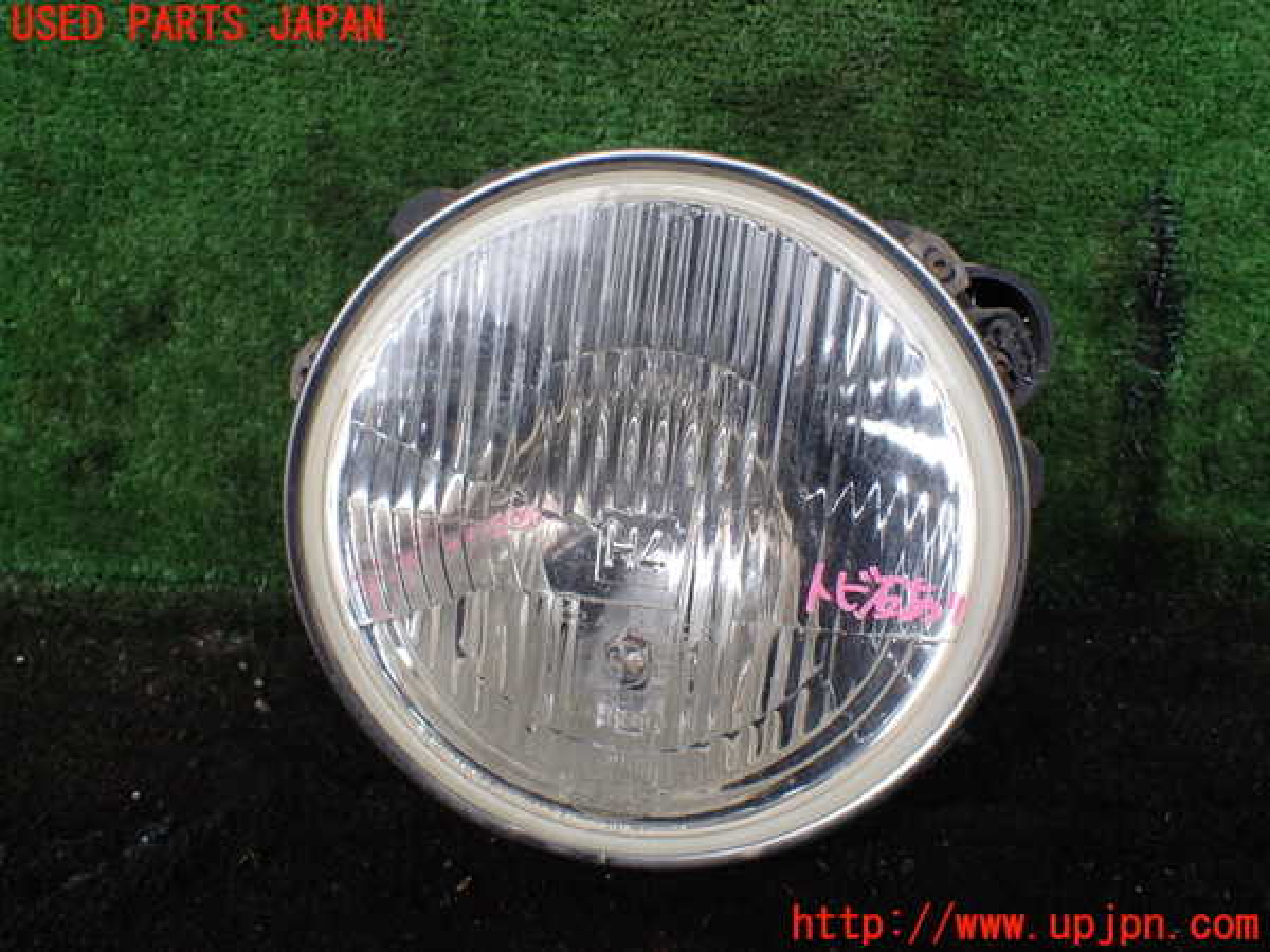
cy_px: 476
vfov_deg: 46.8
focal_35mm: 30
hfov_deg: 60.0
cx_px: 635
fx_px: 1101
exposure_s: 1/160
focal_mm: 5.4
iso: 100
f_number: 3.2
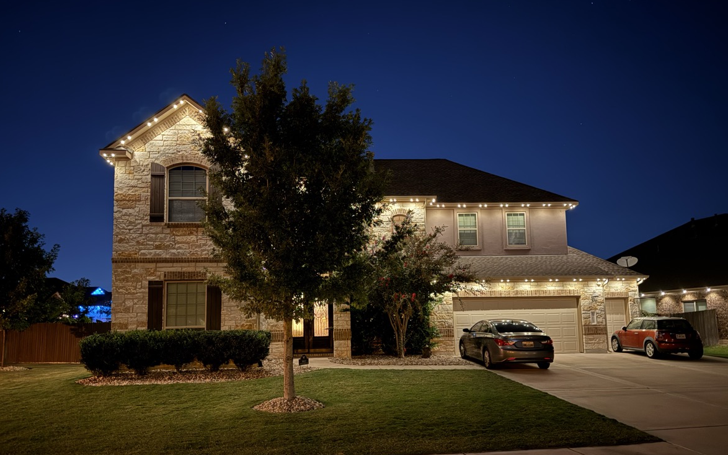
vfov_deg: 47.5
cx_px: 358
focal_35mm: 26
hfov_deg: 70.4
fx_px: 516
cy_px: 261
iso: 2000
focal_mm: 6.76
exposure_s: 1/5
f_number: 1.78
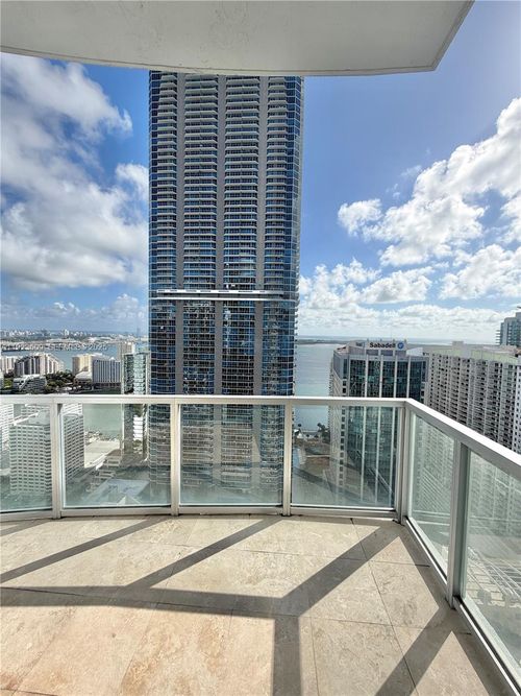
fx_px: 281
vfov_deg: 102.1
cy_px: 348
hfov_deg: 85.7
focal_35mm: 14
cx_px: 260
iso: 25
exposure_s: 1/1572
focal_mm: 2.22
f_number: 2.2
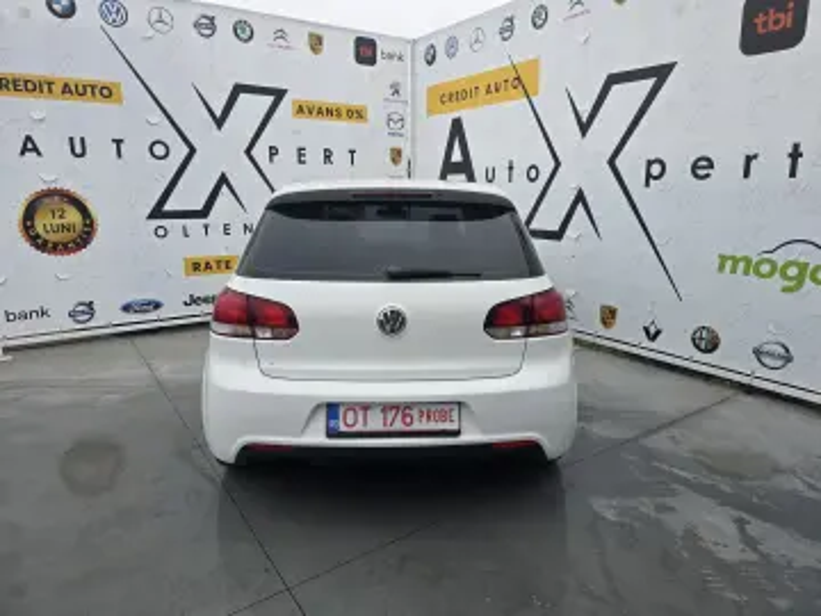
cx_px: 410
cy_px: 308
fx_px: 545
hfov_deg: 73.9
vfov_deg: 58.9
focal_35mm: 23
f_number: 1.7
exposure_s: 1/180
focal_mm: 6.3
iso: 200
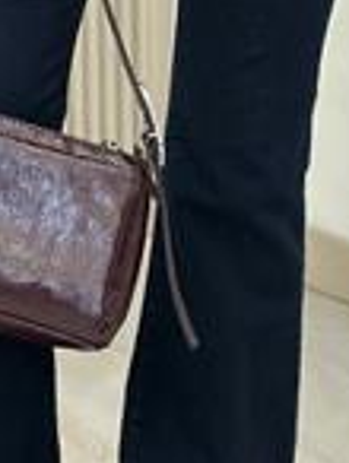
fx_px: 2346
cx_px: 168
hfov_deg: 8.5
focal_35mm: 175
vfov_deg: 11.2
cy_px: 21
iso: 80
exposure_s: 1/141
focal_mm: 6.86
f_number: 1.78
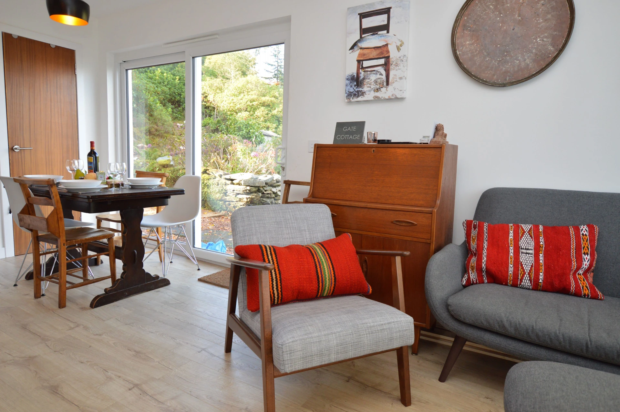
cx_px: 310
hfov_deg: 81.3
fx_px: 361
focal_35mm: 21
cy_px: 206
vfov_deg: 59.4
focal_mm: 14
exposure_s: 1/100
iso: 400
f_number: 5
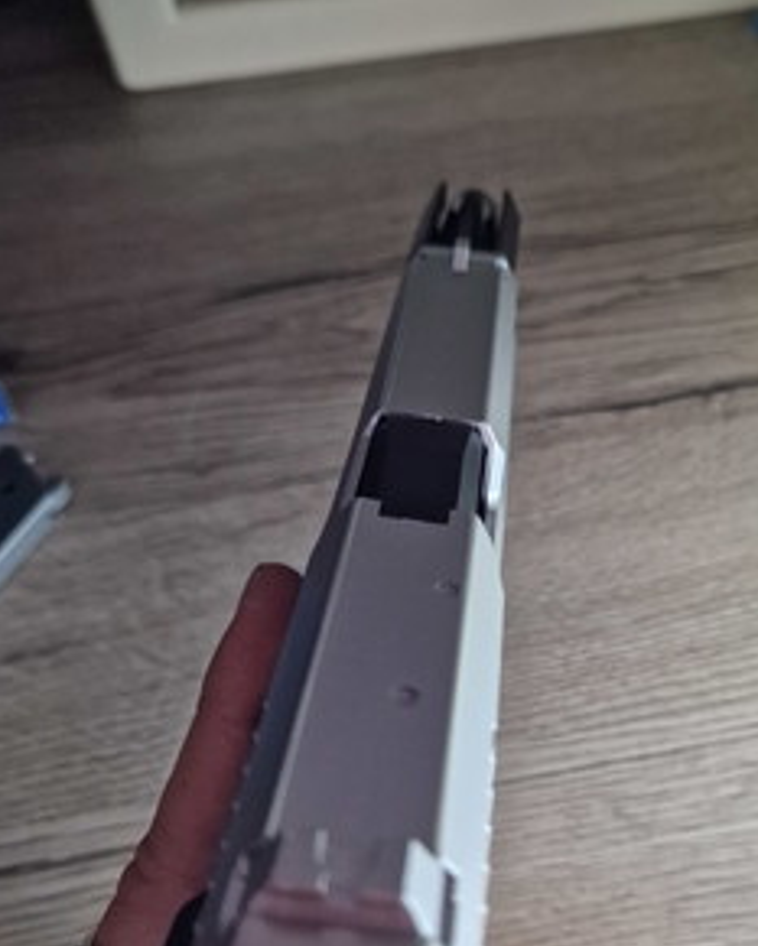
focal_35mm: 36
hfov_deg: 40.7
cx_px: 504
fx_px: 1009
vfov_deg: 50.1
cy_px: 540
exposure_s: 1/100
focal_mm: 6.4
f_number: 1.8
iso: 800
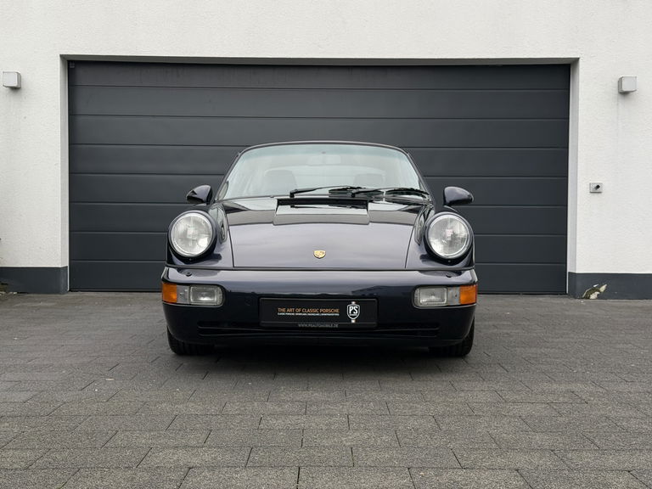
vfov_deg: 30.3
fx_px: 904
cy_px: 244
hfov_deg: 39.7
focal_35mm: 48
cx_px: 326
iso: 80
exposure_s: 1/316
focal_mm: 6.76
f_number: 1.78
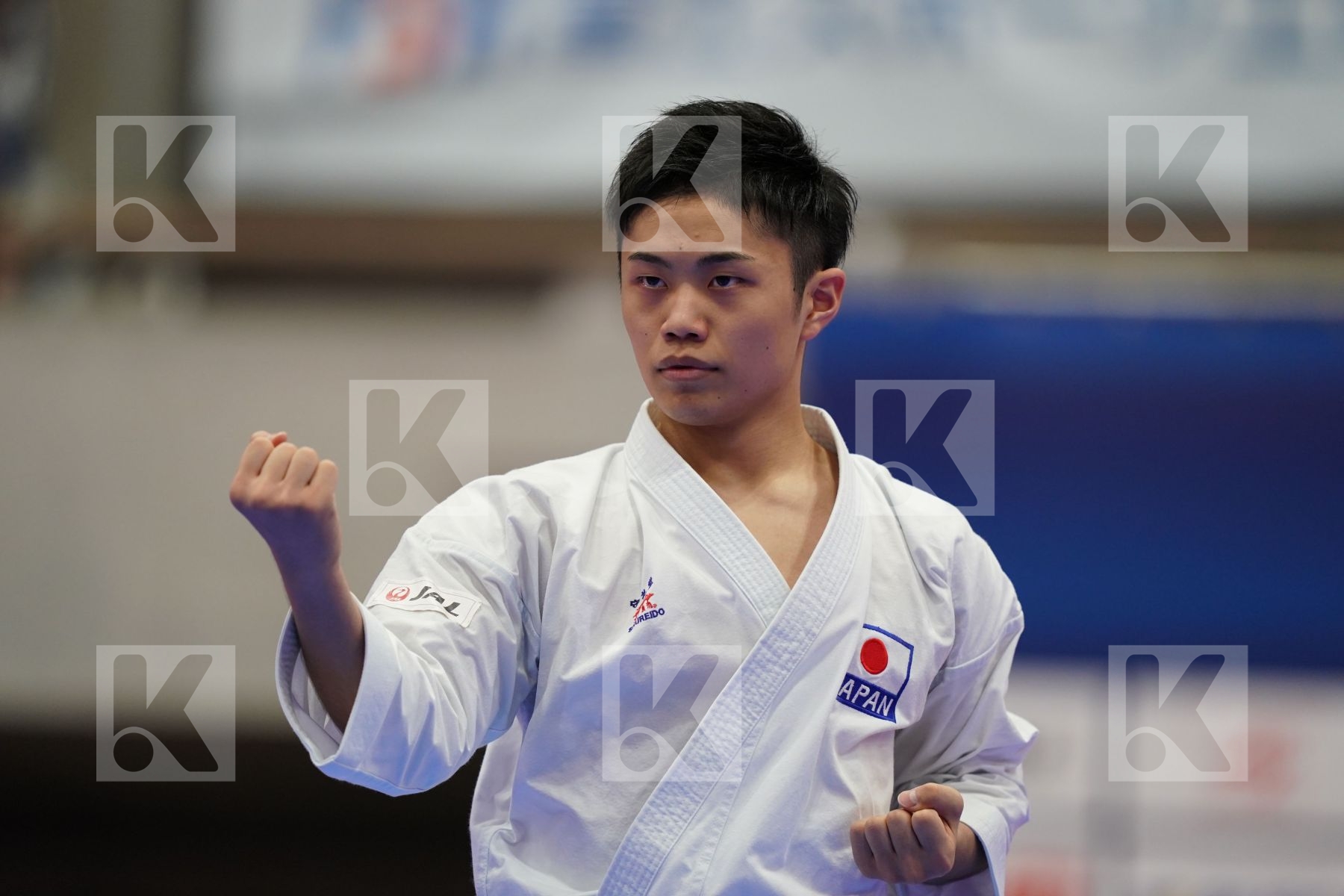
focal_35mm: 400
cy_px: 448
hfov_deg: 5.2
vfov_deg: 3.4
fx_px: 14932
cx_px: 672
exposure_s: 1/500
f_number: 2.8
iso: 1600
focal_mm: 400
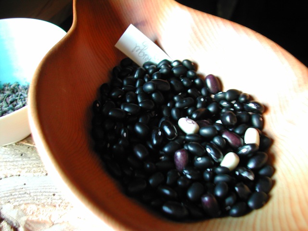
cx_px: 154
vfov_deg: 37.7
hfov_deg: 49.0
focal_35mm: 38
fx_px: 338
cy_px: 116
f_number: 2.8
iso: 100
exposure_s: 1/4
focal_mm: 8
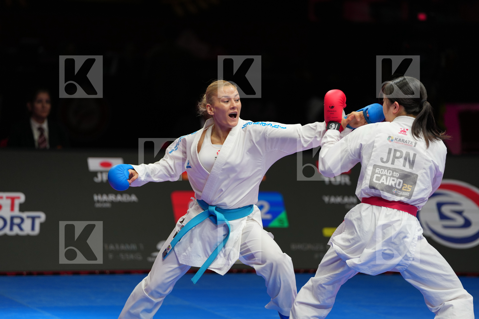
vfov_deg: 6.9
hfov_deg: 10.3
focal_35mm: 200
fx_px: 2660
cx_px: 240
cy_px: 160
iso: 500
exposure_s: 1/1000
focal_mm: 200
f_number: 2.8
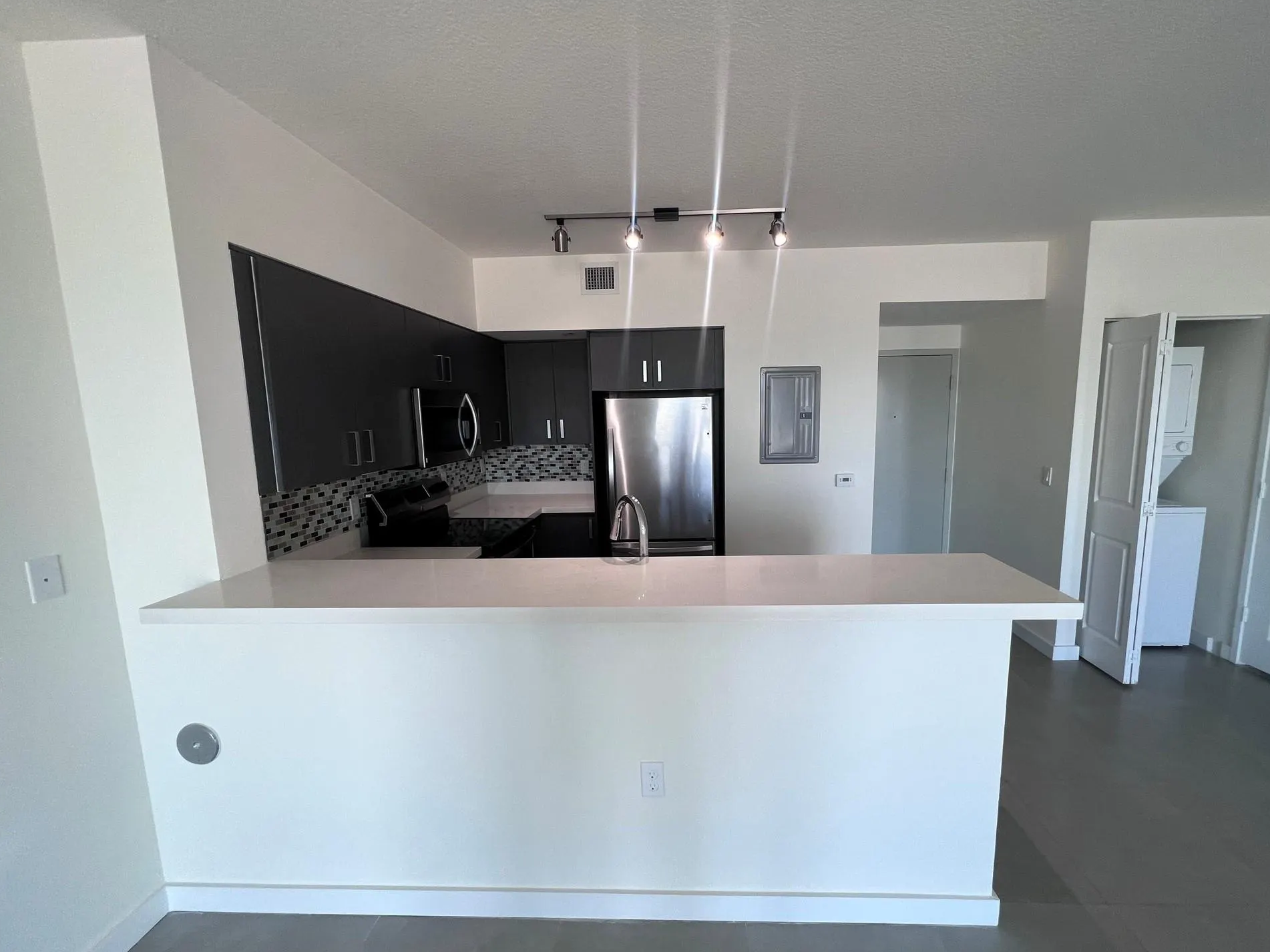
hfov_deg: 101.9
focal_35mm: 14
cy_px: 493
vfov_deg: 85.6
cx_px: 678
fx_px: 514
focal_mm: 1.57
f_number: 1.8
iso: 80
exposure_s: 1/120
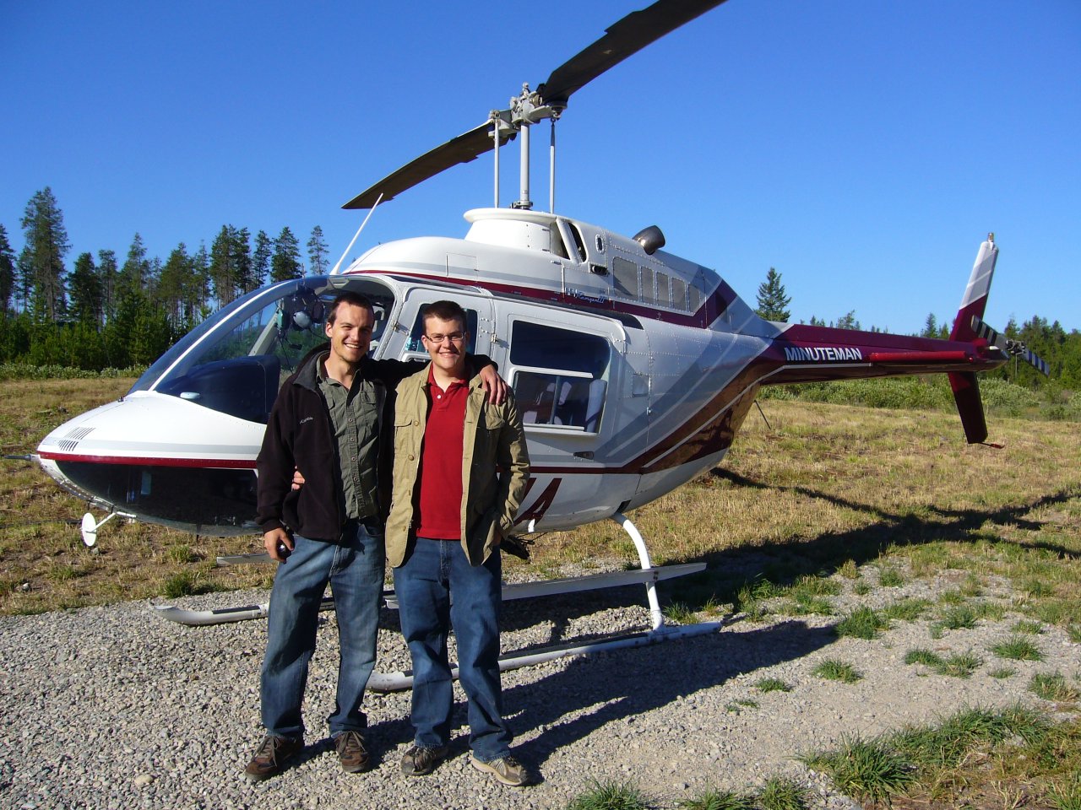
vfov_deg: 40.7
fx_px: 1093
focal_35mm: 35
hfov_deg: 52.6
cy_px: 405
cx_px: 540
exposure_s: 1/400
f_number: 5.6
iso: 80
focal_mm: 5.8
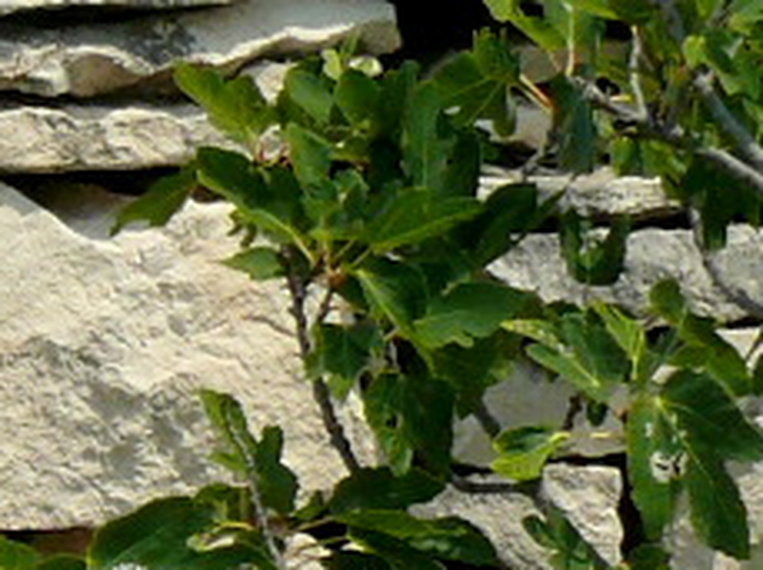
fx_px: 6162
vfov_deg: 5.3
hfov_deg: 6.6
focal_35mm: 280
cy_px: 480
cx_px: -1306
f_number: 5.6
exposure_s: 1/250
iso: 100
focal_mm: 8.1
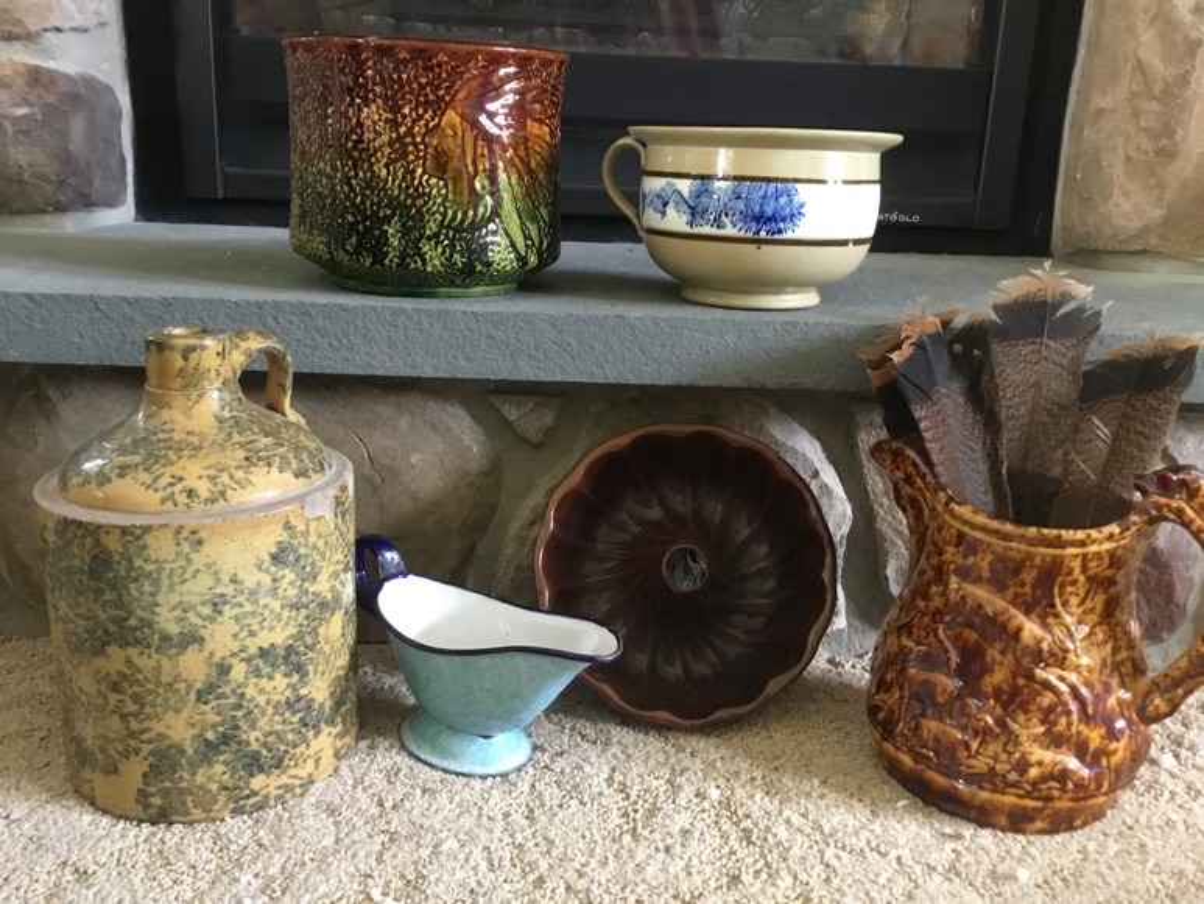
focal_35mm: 31
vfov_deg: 45.5
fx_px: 1078
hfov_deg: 58.3
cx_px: 602
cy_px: 452
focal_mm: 3.3
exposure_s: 1/15
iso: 250
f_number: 2.4
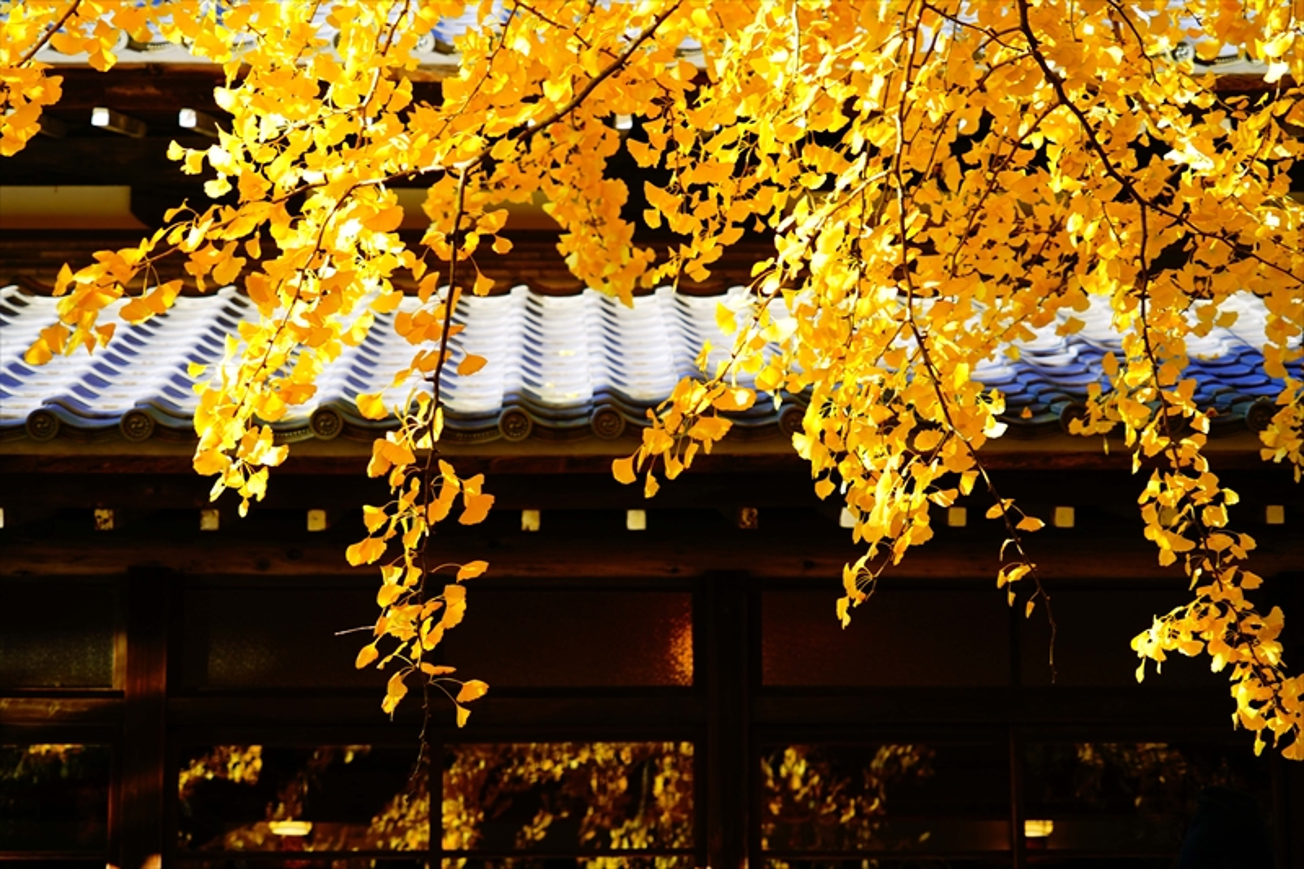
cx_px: 652
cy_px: 434
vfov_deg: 15.4
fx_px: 3223
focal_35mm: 89
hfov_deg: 22.9
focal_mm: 89
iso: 160
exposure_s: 1/90
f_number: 5.6
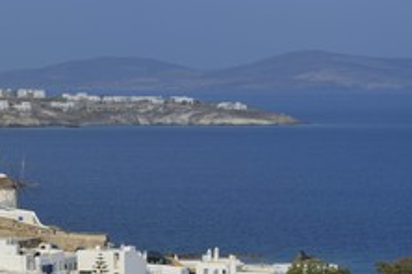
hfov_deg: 8.9
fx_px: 2643
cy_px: 239
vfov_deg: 5.9
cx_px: 104
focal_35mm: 231
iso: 200
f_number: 14
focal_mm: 122
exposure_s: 1/320
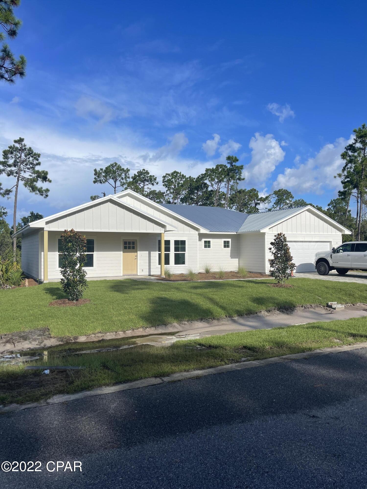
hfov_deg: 53.1
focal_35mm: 26
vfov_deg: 67.3
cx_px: 184
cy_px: 244
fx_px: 368
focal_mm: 5.1
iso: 32
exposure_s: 1/4902
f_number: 1.6
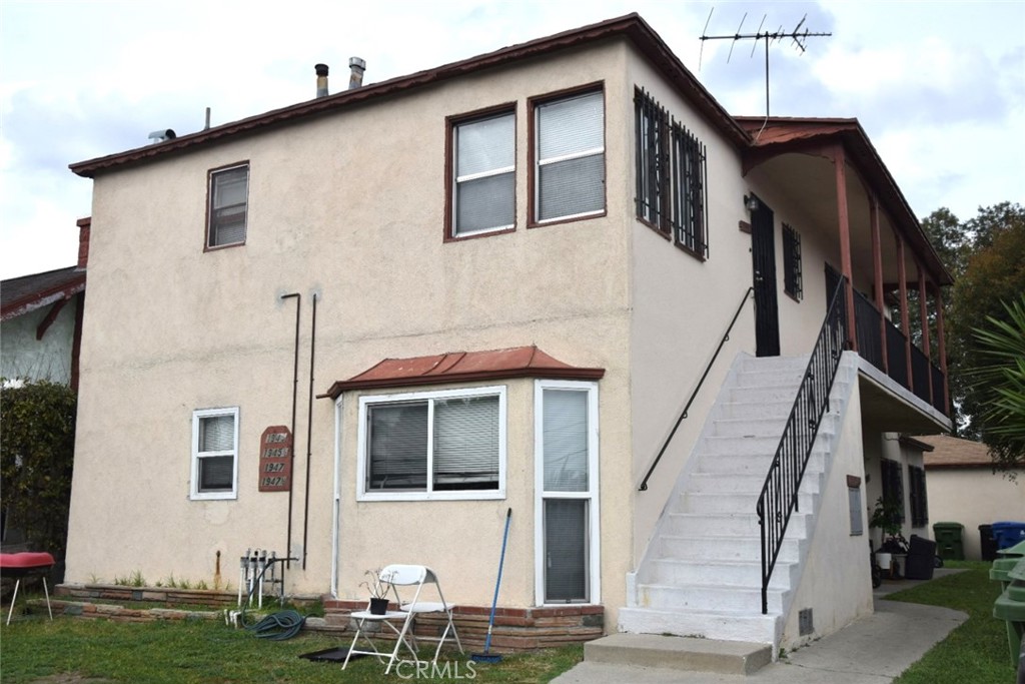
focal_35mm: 36
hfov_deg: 53.1
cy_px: 342
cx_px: 512
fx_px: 1025
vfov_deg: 36.9
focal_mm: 24
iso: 200
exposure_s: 1/500
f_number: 8
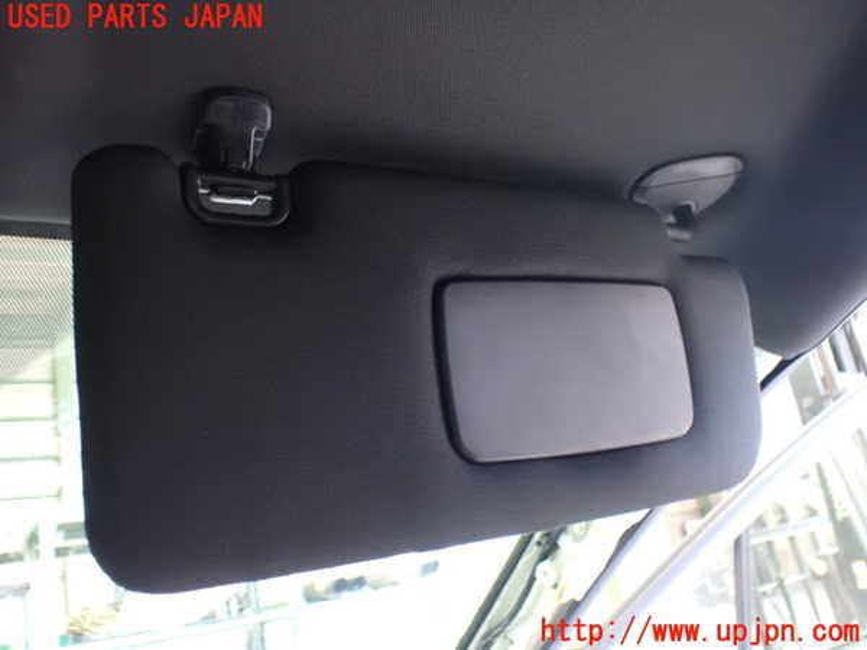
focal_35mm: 30
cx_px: 434
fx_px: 751
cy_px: 325
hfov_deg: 60.0
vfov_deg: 46.8
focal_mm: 5.4
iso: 1600
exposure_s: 1/25
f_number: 2.3
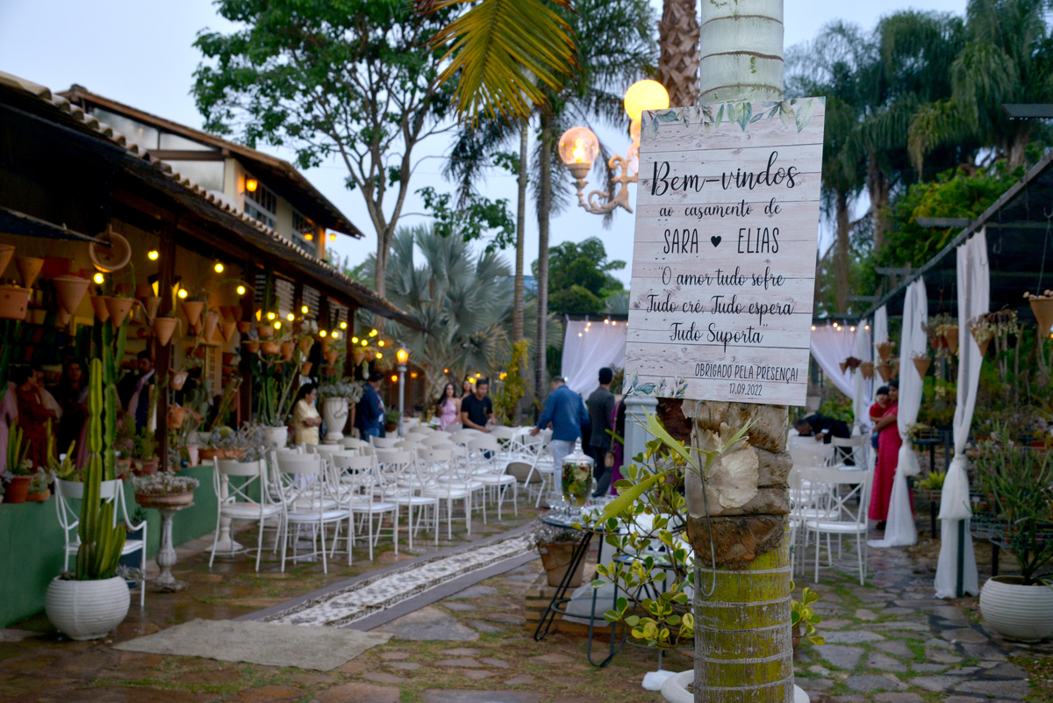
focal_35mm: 38
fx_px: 1112
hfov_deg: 50.7
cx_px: 526
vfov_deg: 35.1
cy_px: 352
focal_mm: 38
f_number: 6.3
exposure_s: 1/50
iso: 1100
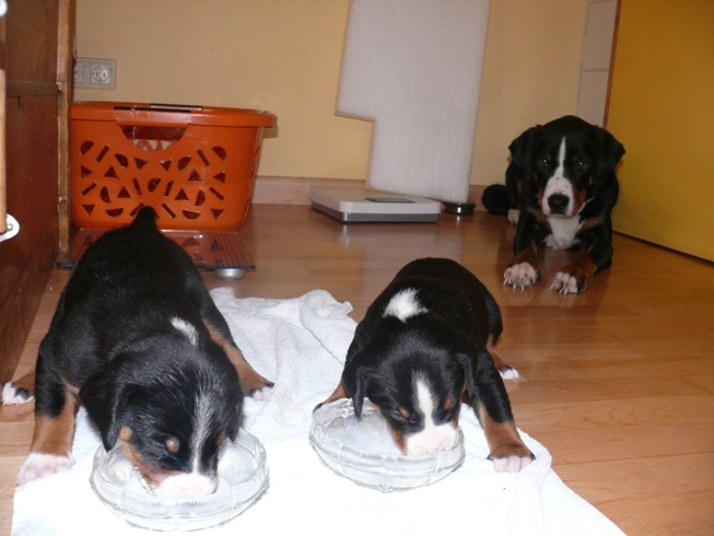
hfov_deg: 52.6
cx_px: 357
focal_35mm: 35
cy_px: 268
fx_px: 722
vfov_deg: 40.7
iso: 100
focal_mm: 7.4
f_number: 2.8
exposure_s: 1/30
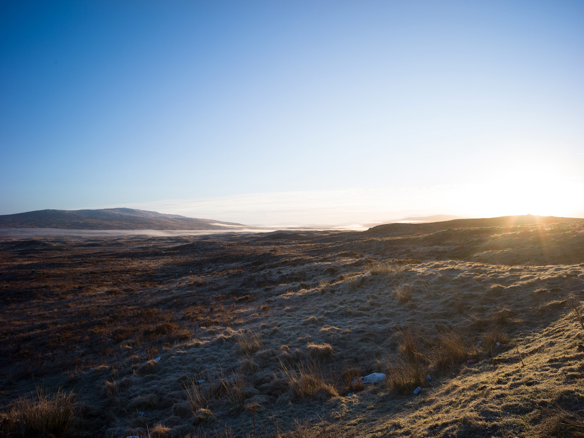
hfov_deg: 76.4
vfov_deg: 61.1
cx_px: 292
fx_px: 371
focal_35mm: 22
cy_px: 219
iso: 100
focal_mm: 28
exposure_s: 1/60
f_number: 8
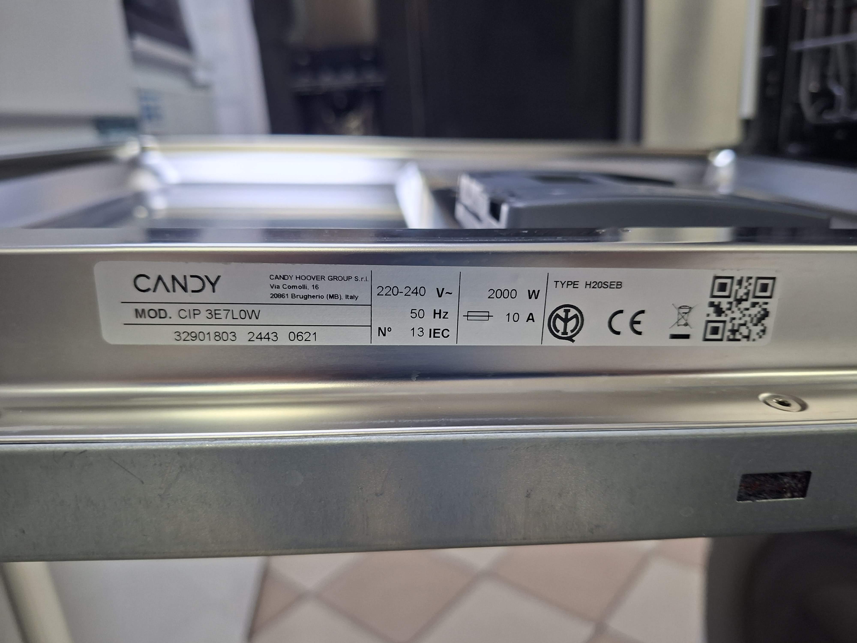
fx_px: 569
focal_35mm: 23
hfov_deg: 73.9
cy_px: 322
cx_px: 428
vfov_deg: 58.9
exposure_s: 1/50
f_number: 1.8
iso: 200
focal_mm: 5.54
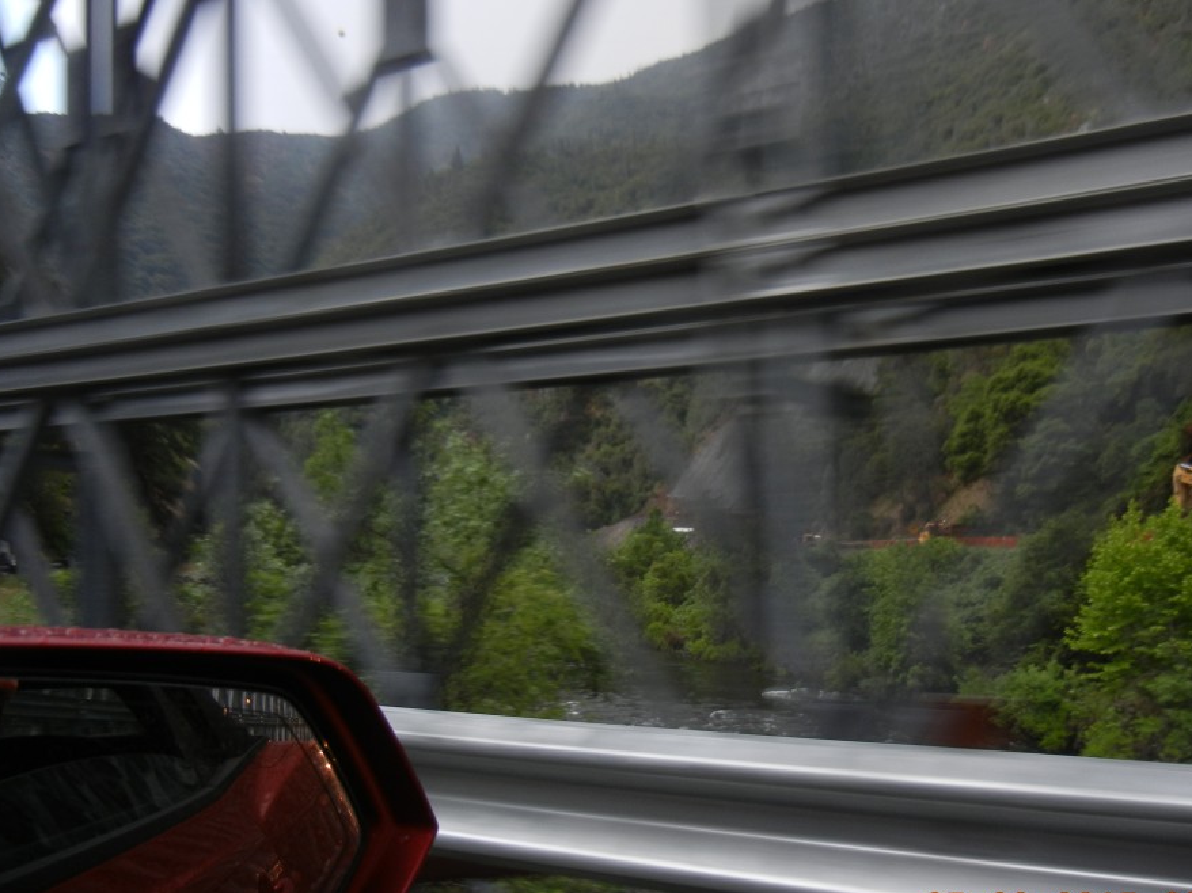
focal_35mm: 35
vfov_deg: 40.6
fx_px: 1205
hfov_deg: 52.5
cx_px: 657
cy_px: 497
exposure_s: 1/60
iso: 160
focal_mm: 5.4
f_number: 3.5
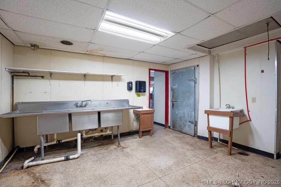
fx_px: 125
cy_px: 94
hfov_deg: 96.7
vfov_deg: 73.7
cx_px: 140
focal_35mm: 16
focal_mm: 16
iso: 250
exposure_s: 1/1.25
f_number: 8
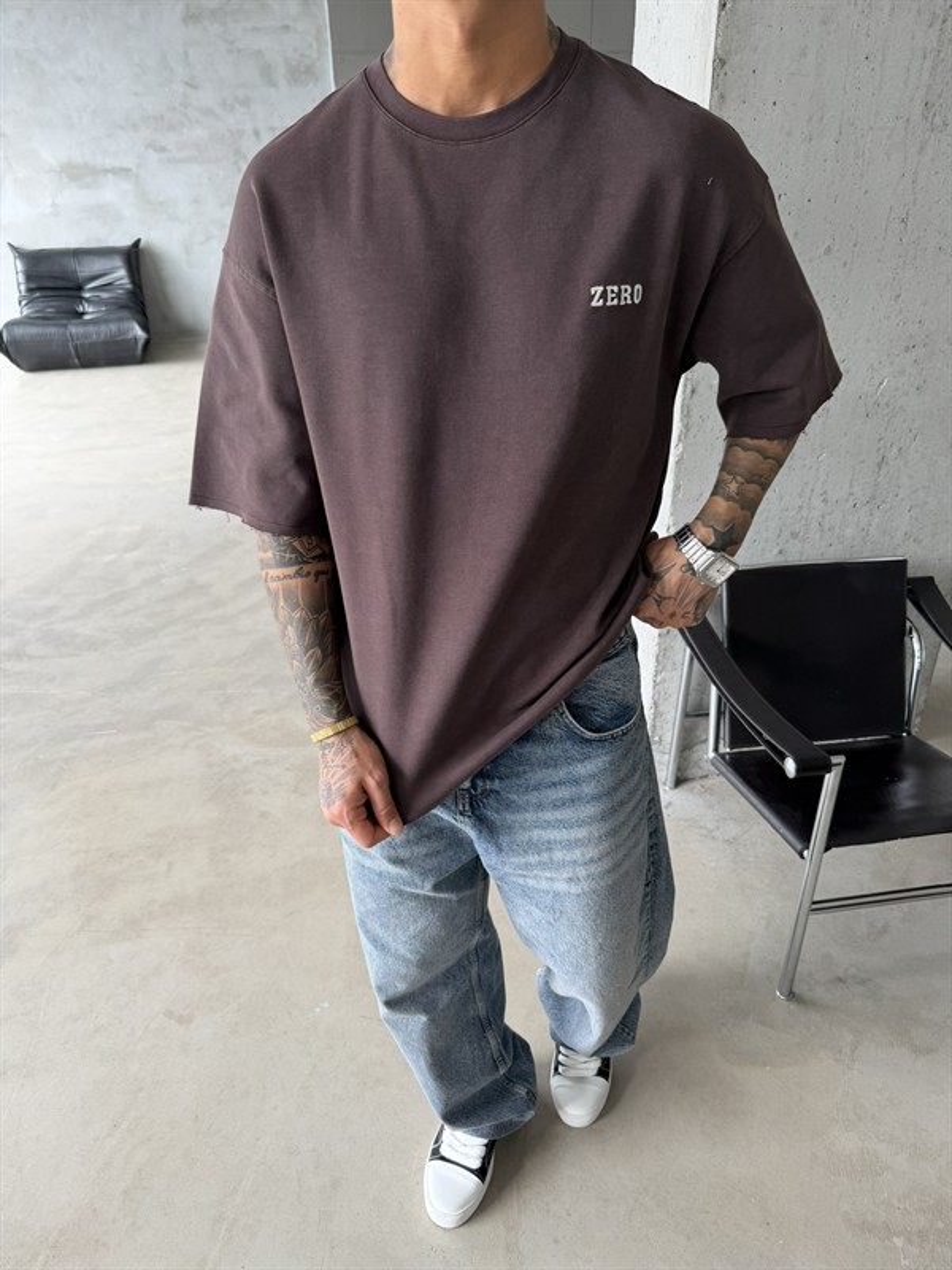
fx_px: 880
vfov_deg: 71.6
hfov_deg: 56.8
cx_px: 476
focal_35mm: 24
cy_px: 635
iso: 80
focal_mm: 6.76
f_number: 1.78
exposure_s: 1/121
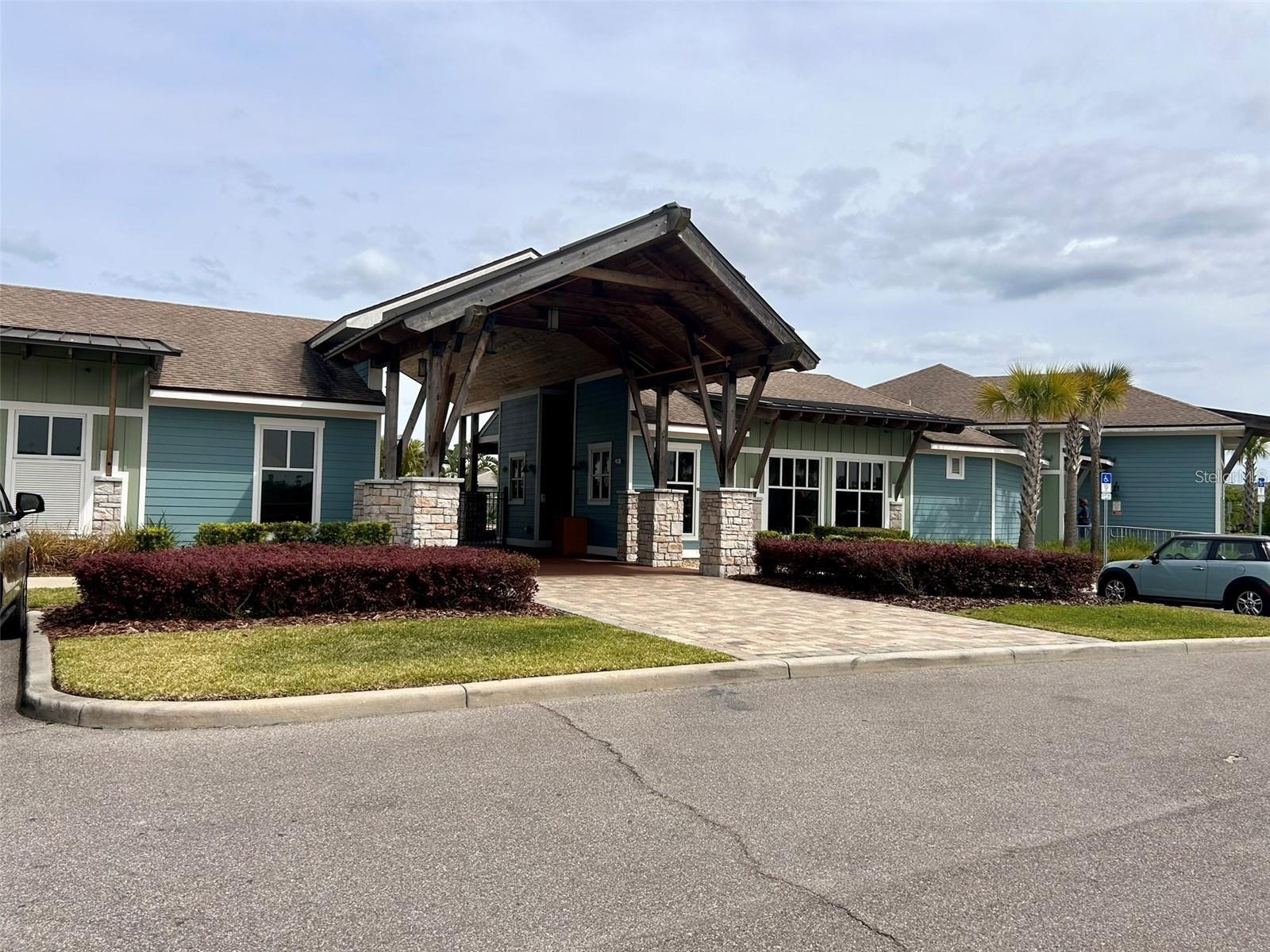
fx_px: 954
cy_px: 476
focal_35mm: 26
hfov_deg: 67.3
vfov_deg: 53.1
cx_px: 635
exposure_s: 1/5882
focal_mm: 5.7
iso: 50
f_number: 1.5
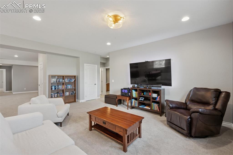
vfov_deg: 75.5
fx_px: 100
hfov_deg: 98.6
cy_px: 78
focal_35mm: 16
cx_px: 116
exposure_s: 1.6
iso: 100
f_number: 13
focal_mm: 15.5
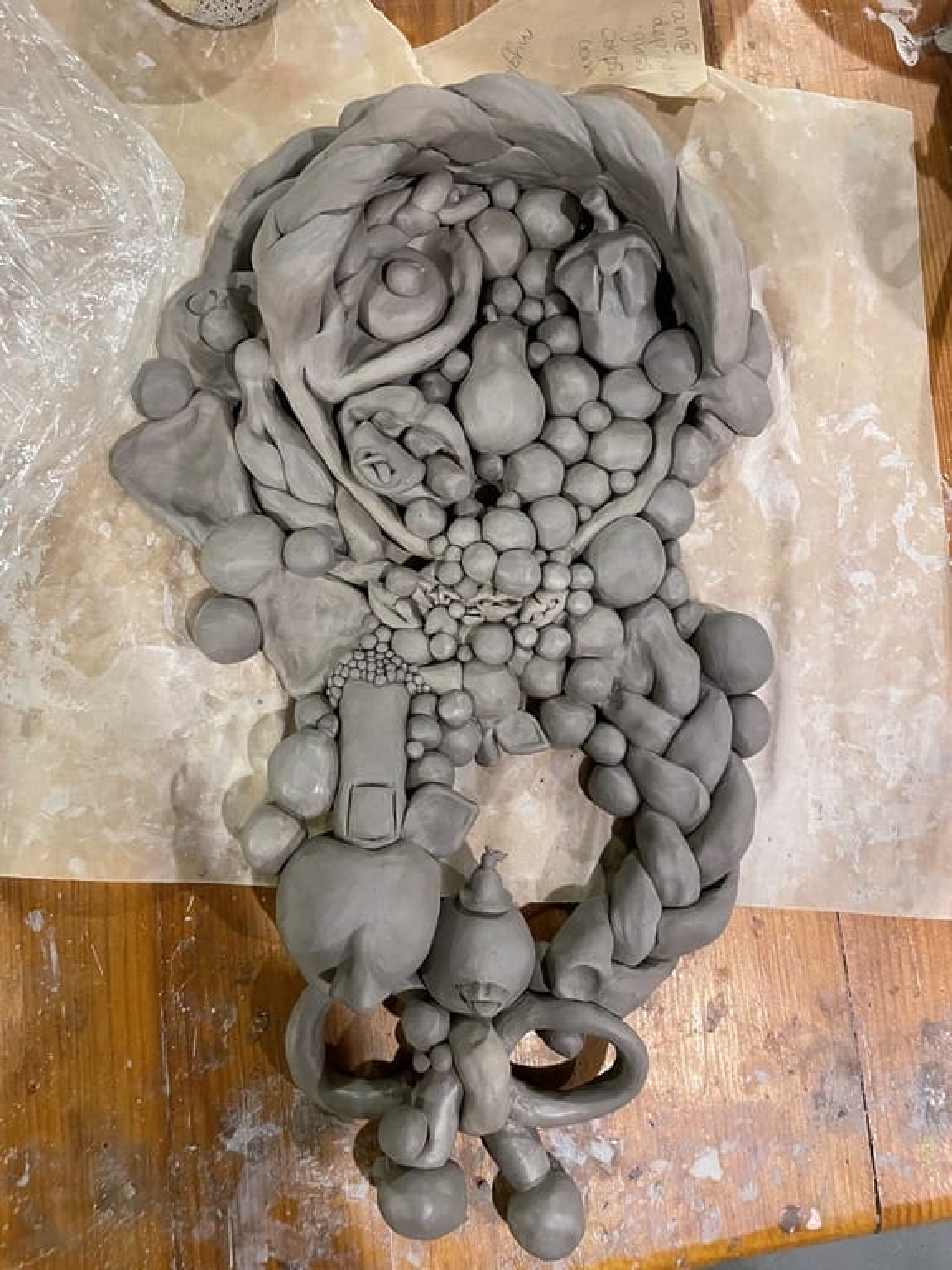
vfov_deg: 67.3
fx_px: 954
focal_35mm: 26
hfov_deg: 53.1
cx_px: 476
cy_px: 635
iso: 500
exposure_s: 1/30
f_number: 1.6
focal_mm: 4.2
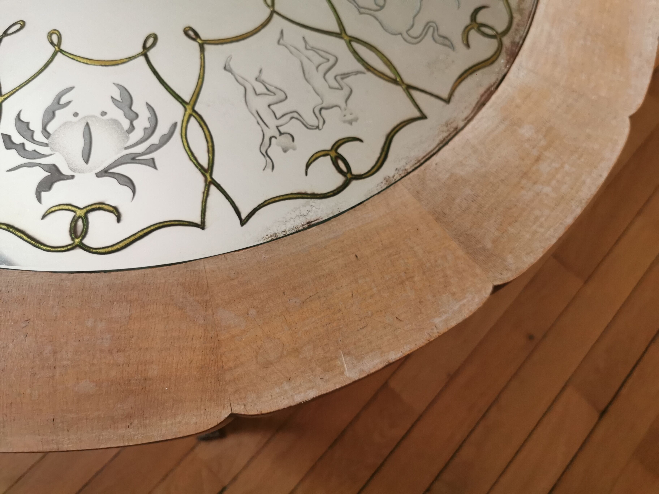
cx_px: 330
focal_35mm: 27
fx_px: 514
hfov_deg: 65.3
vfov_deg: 51.4
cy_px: 247
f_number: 1.6
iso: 320
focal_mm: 5.56
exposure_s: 1/33.3
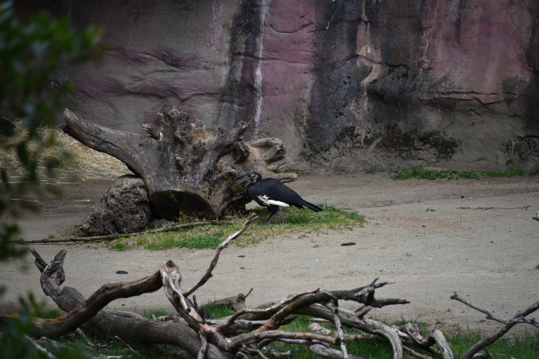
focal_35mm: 300
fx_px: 4492
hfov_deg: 6.9
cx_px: 270
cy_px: 180
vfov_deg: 4.6
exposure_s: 1/640
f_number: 5.6
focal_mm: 300
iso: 360
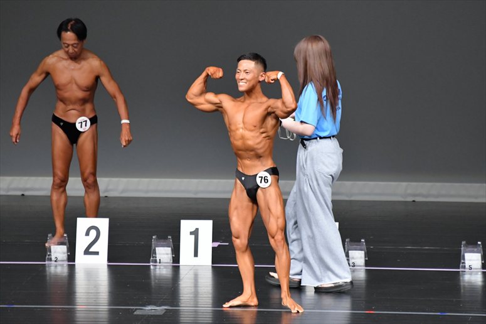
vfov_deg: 4.0
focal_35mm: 345
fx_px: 4655
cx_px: 243
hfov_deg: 6.0
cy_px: 162
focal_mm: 230
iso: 5000
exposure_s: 1/400
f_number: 5.6
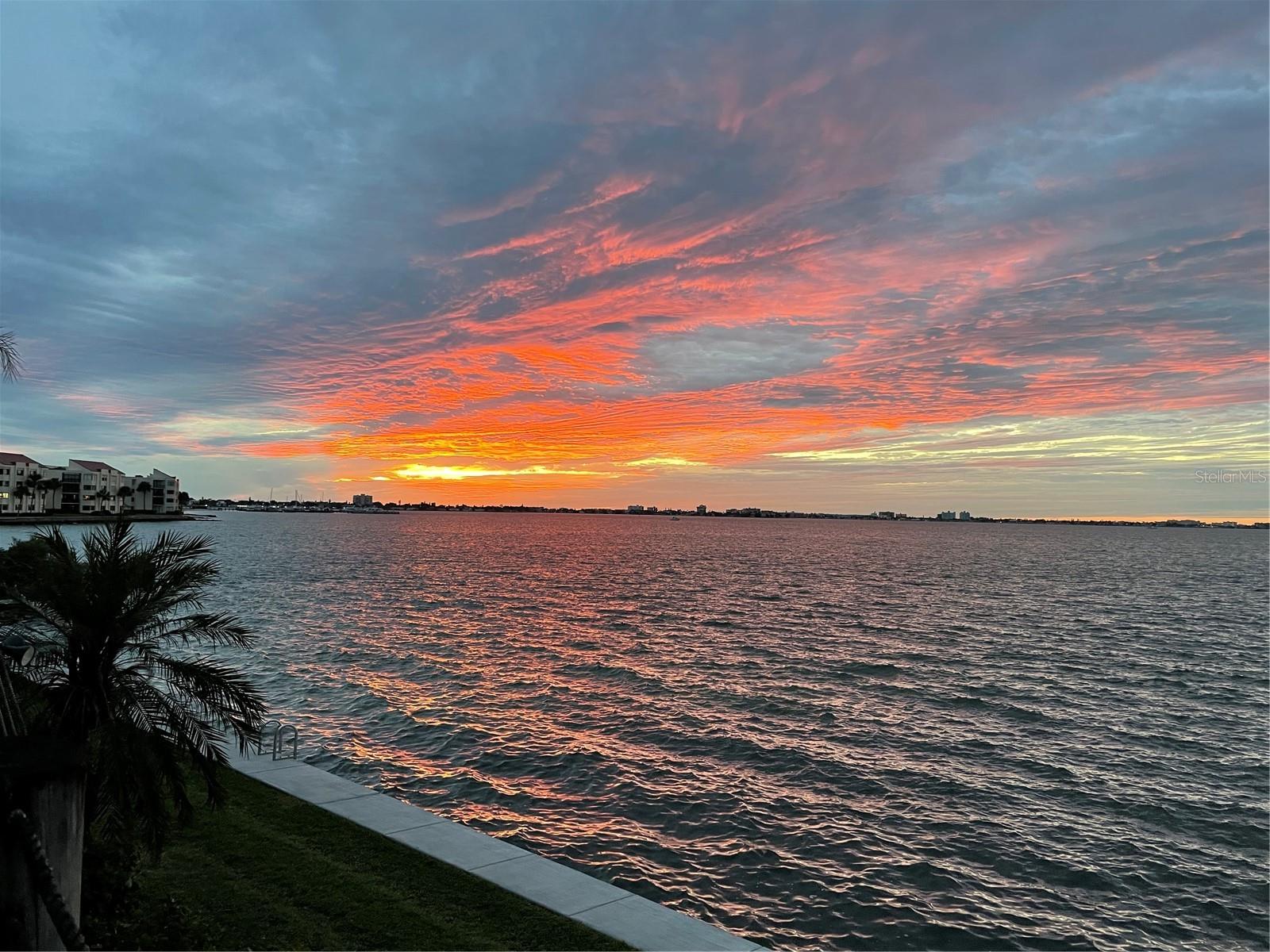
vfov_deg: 53.1
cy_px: 476
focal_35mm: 26
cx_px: 635
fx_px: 954
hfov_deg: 67.3
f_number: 1.6
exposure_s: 1/61
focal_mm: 4.2
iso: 125
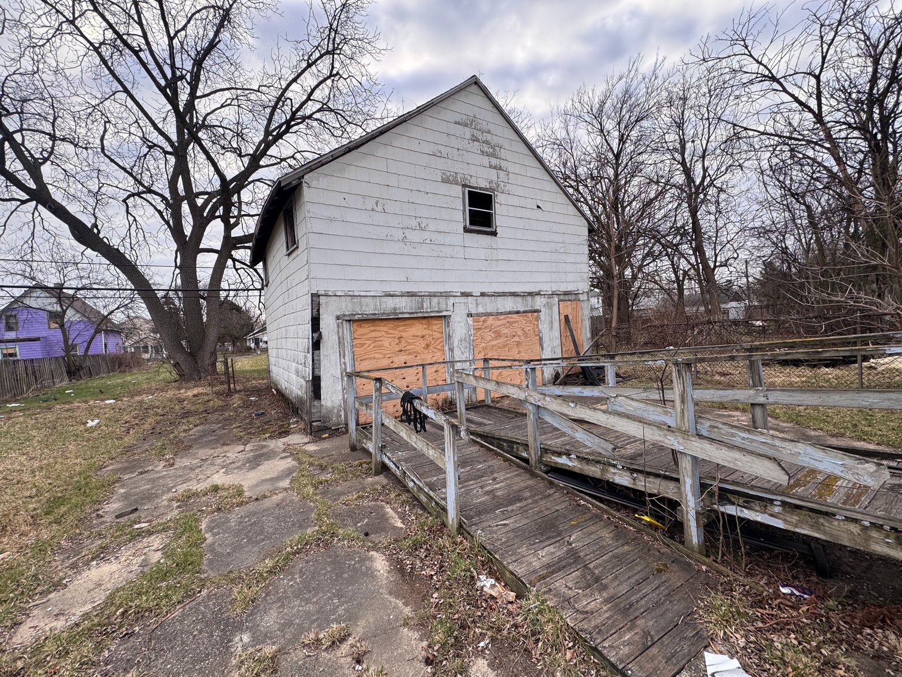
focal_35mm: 14
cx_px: 451
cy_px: 338
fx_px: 365
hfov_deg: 102.1
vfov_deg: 85.7
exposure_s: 1/151
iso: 40
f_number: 2.2
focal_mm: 2.22
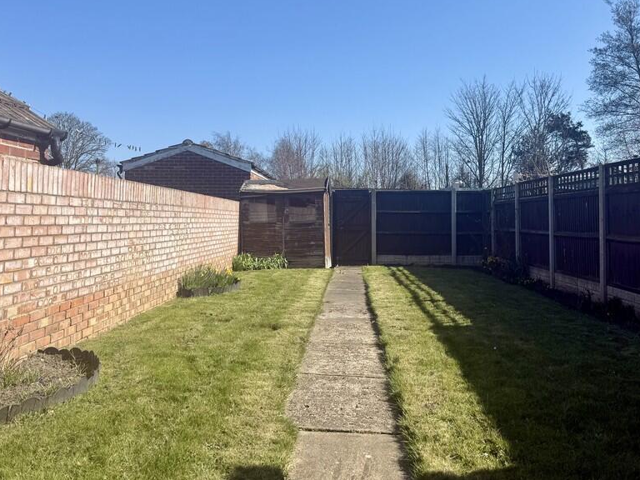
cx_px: 328
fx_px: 592
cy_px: 203
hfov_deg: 56.8
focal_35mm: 32
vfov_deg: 44.0
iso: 80
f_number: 1.78
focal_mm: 6.76
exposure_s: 1/4405
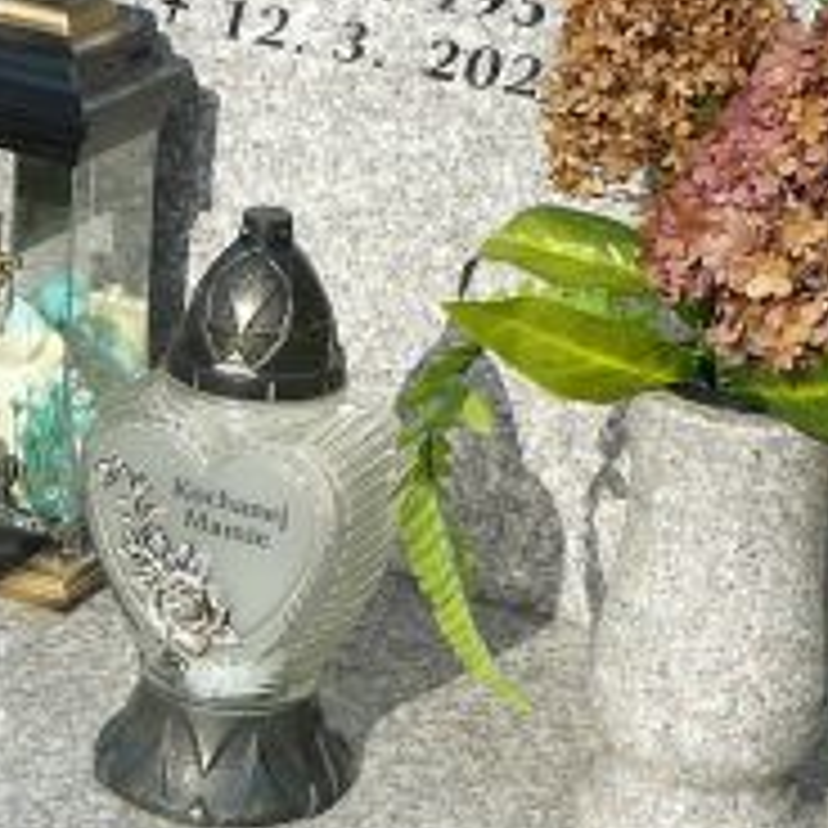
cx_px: 243
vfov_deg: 14.9
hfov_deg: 14.9
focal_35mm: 117
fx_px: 3166
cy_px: 382
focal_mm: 5.6
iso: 80
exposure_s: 1/500
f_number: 5
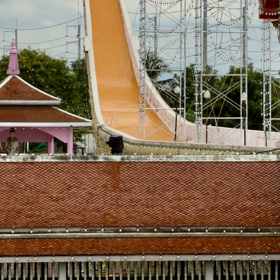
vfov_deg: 5.8
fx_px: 2773
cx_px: 256
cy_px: 38
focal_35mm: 303
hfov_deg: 5.8
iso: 25
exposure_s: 1/638
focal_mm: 16.89
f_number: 2.8
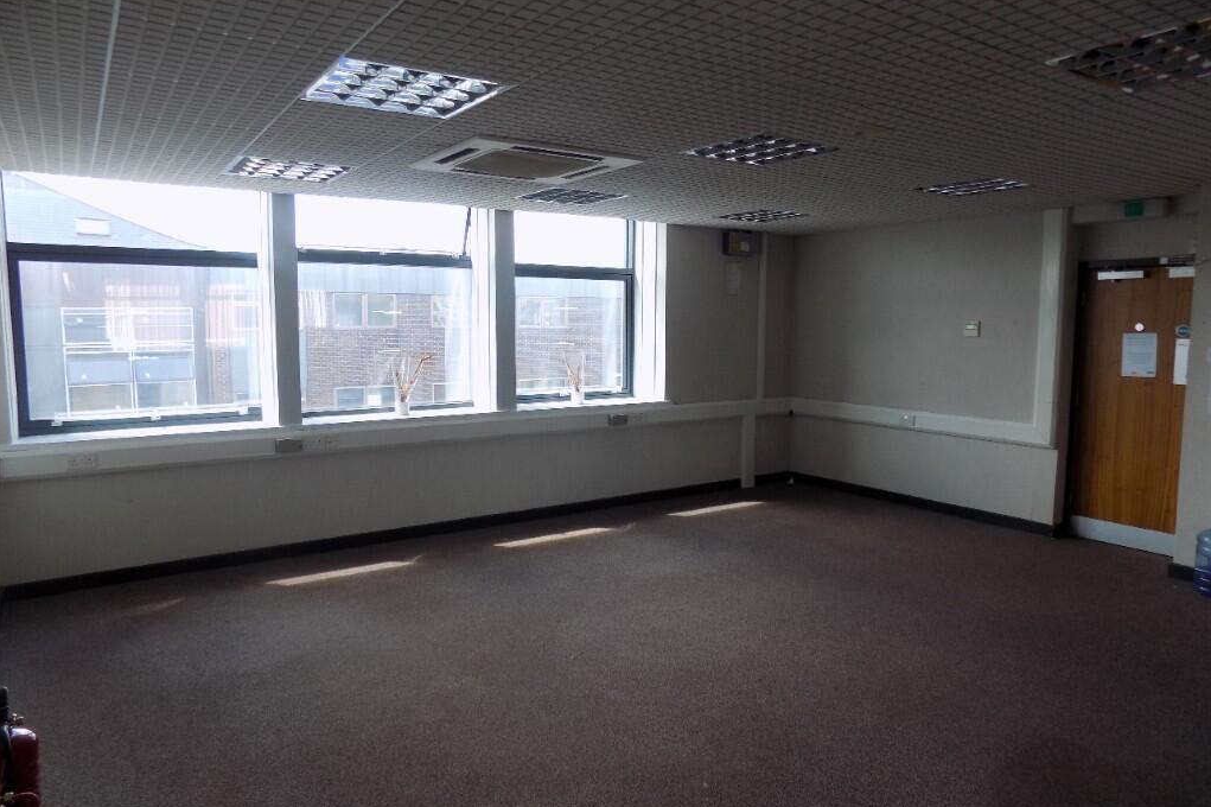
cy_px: 404
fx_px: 807
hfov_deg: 73.8
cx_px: 605
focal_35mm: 24
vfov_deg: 53.1
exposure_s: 1/60
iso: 80
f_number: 3.1
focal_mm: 4
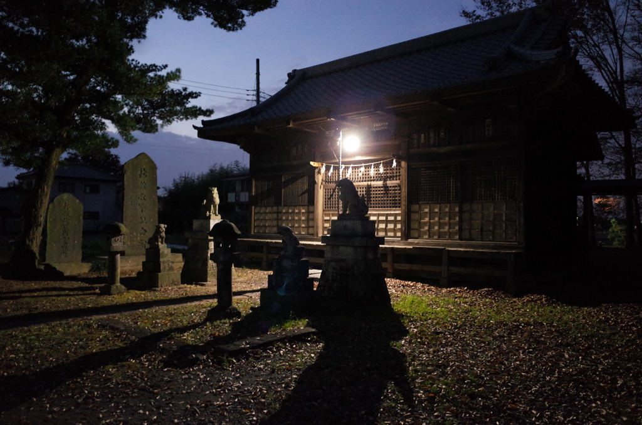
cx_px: 321
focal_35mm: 28
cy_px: 212
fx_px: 498
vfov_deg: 46.2
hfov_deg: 65.6
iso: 3200
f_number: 2.8
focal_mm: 18.3
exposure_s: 1/8
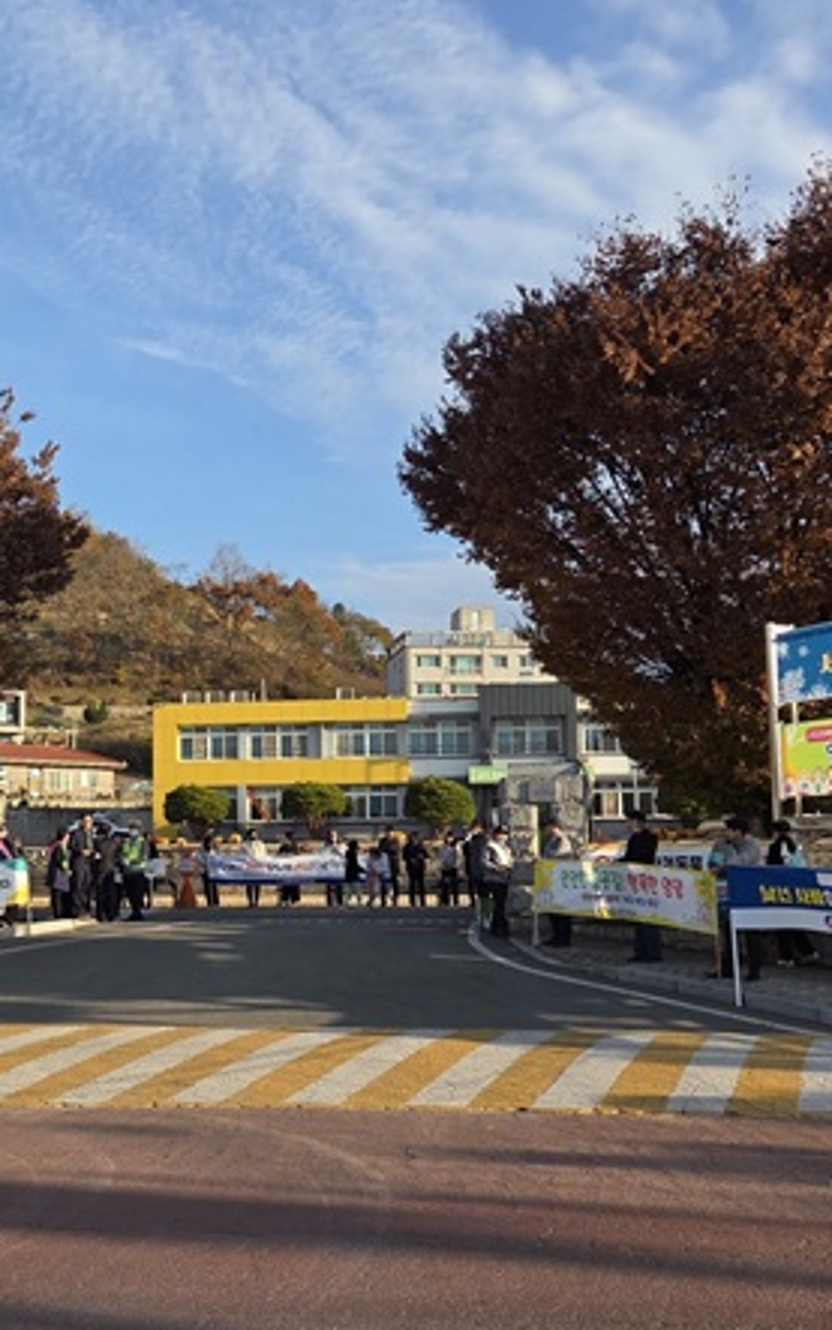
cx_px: 258
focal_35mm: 33
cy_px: 665
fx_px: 1197
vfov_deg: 58.1
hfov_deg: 37.8
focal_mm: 5.4
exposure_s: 1/3333
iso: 80
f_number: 1.8
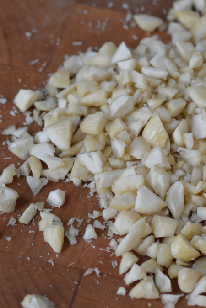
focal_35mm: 91
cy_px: 153
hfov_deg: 14.6
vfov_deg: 22.4
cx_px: 233
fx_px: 780
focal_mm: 40
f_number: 5
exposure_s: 1/100
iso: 400
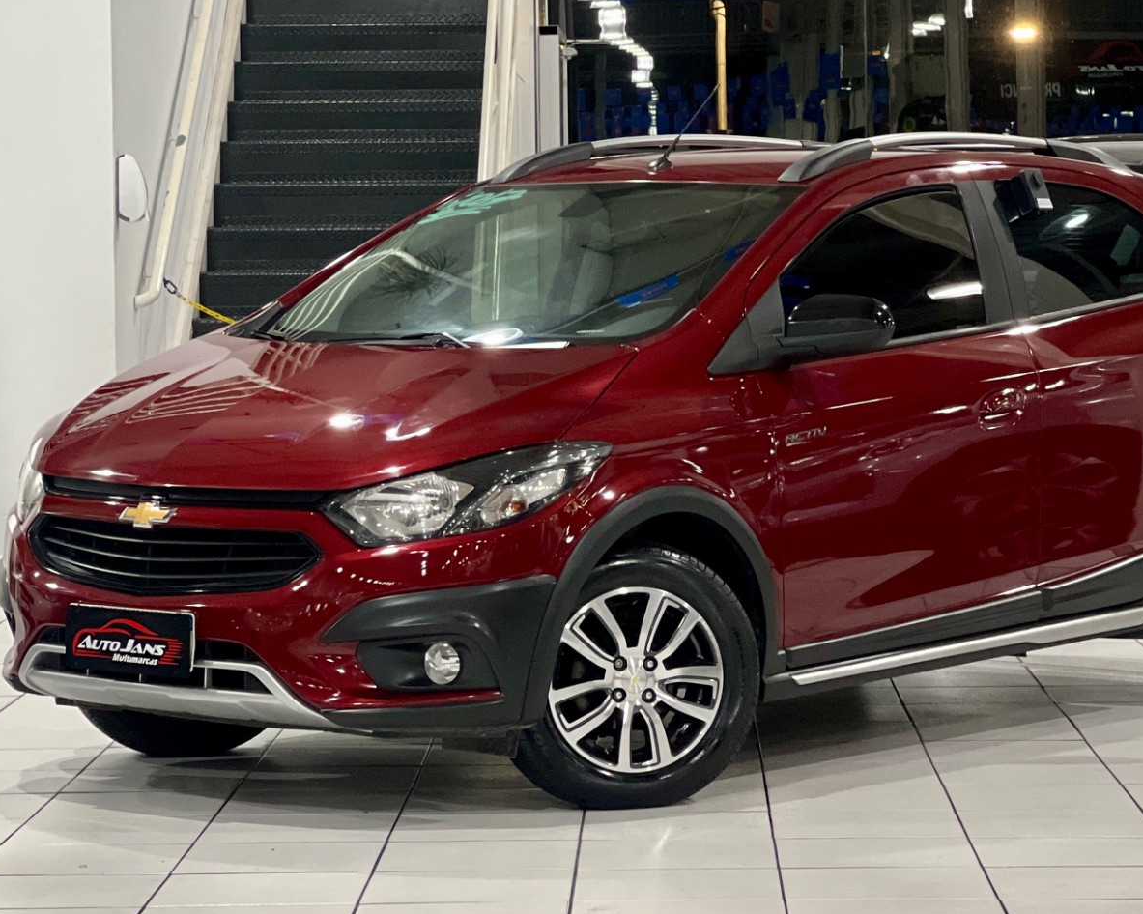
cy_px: 353
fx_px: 4126
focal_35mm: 122
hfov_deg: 15.8
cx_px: 607
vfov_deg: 12.6
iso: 400
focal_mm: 9
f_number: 2.8
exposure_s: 1/40
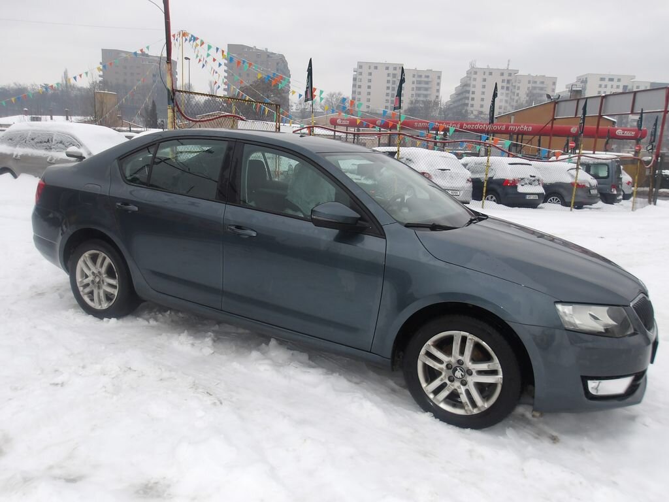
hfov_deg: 65.3
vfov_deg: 51.4
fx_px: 522
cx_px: 334
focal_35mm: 27
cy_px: 251
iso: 100
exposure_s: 1/485
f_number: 3
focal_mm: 4.9
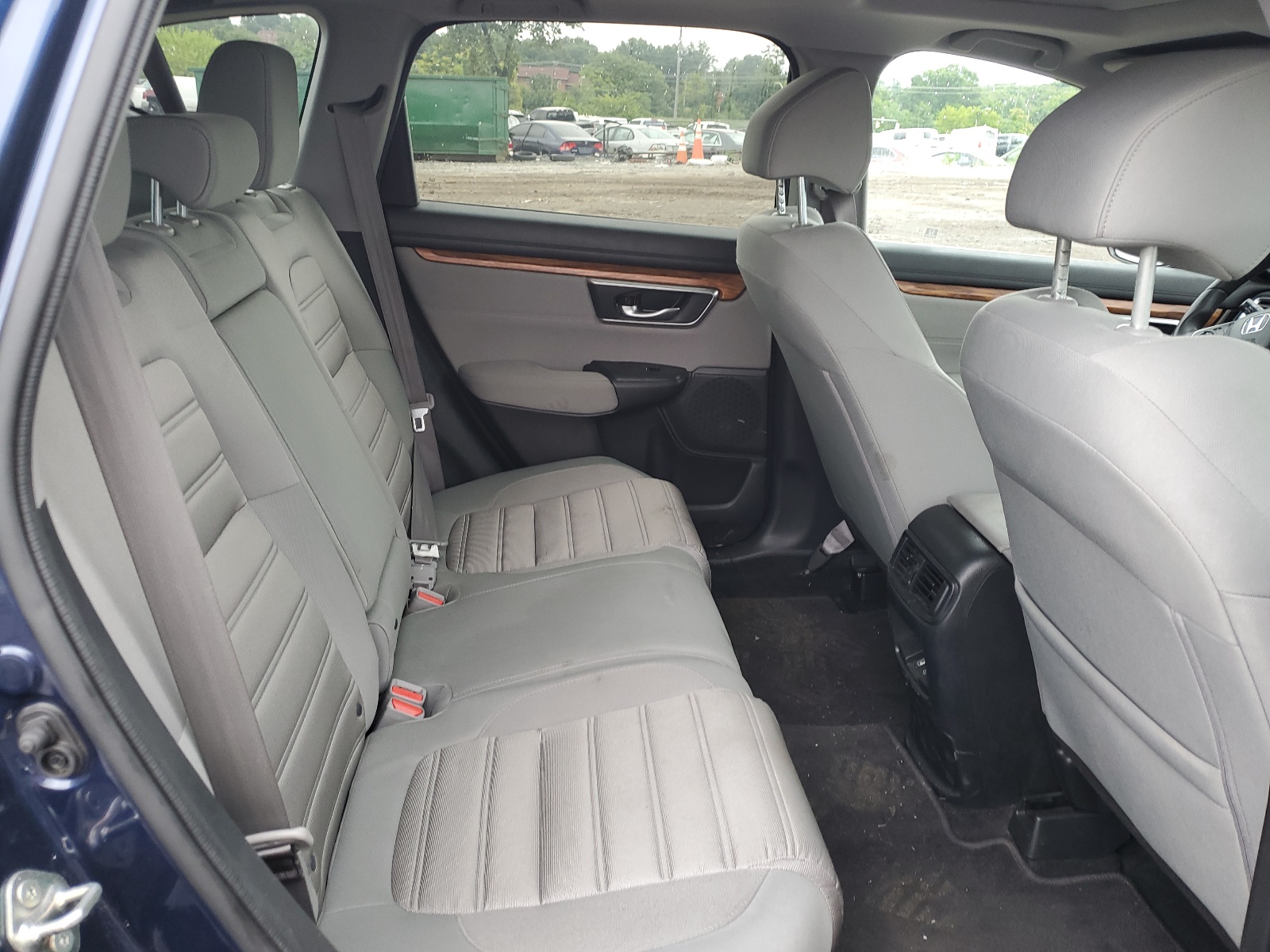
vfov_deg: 53.1
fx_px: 954
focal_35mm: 26
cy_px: 476
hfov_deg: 67.3
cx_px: 635
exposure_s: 1/60.2
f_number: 1.5
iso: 56
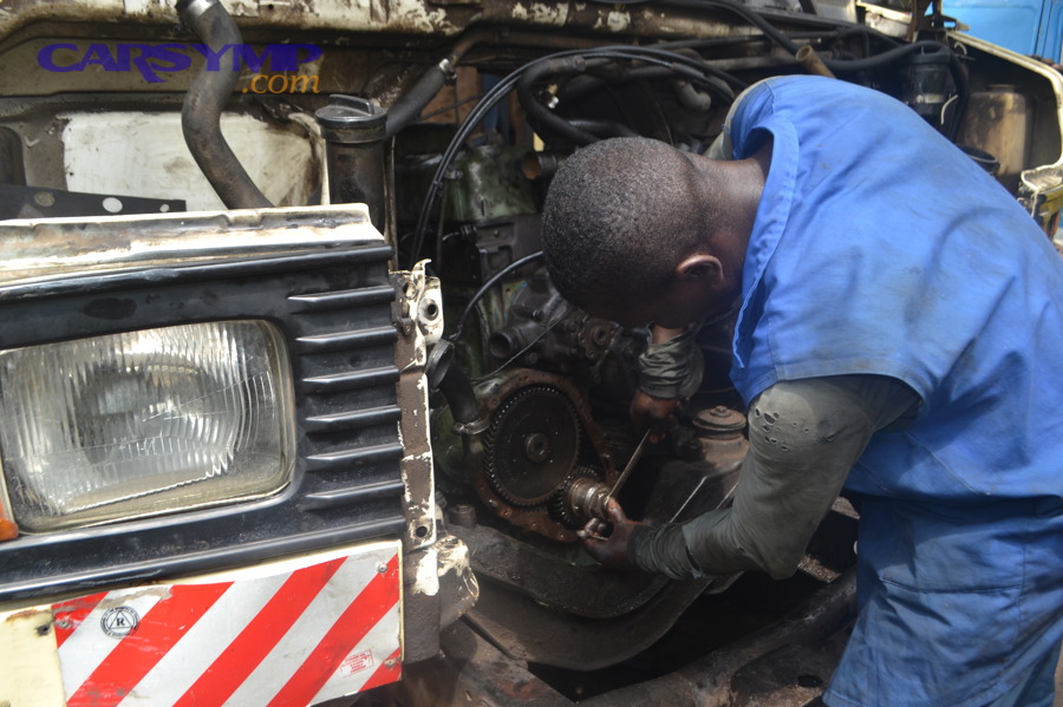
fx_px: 974
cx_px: 532
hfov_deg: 57.2
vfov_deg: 39.9
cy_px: 354
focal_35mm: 33
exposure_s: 1/125
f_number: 4
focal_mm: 22
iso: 125
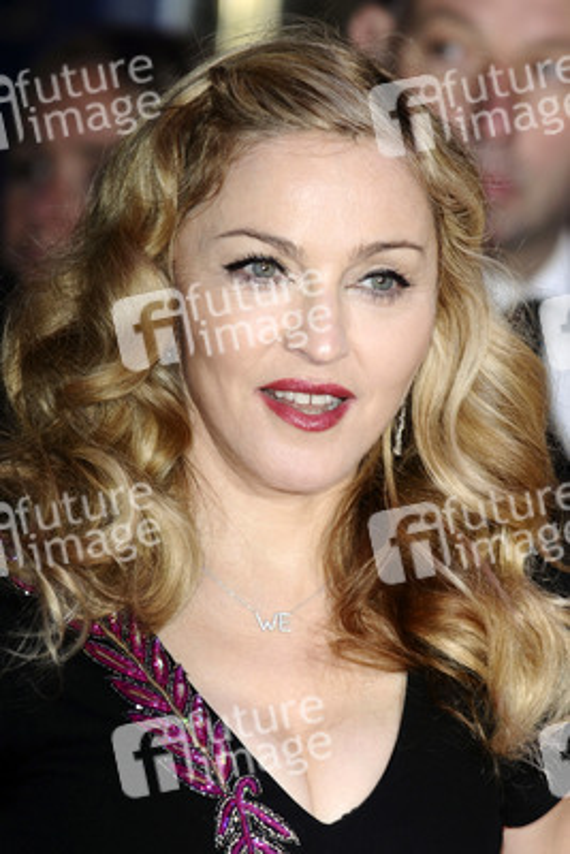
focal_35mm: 300
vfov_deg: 6.9
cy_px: 427
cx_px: 285
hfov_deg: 4.6
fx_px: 7118
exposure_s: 1/200
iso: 320
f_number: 4.5
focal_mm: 200
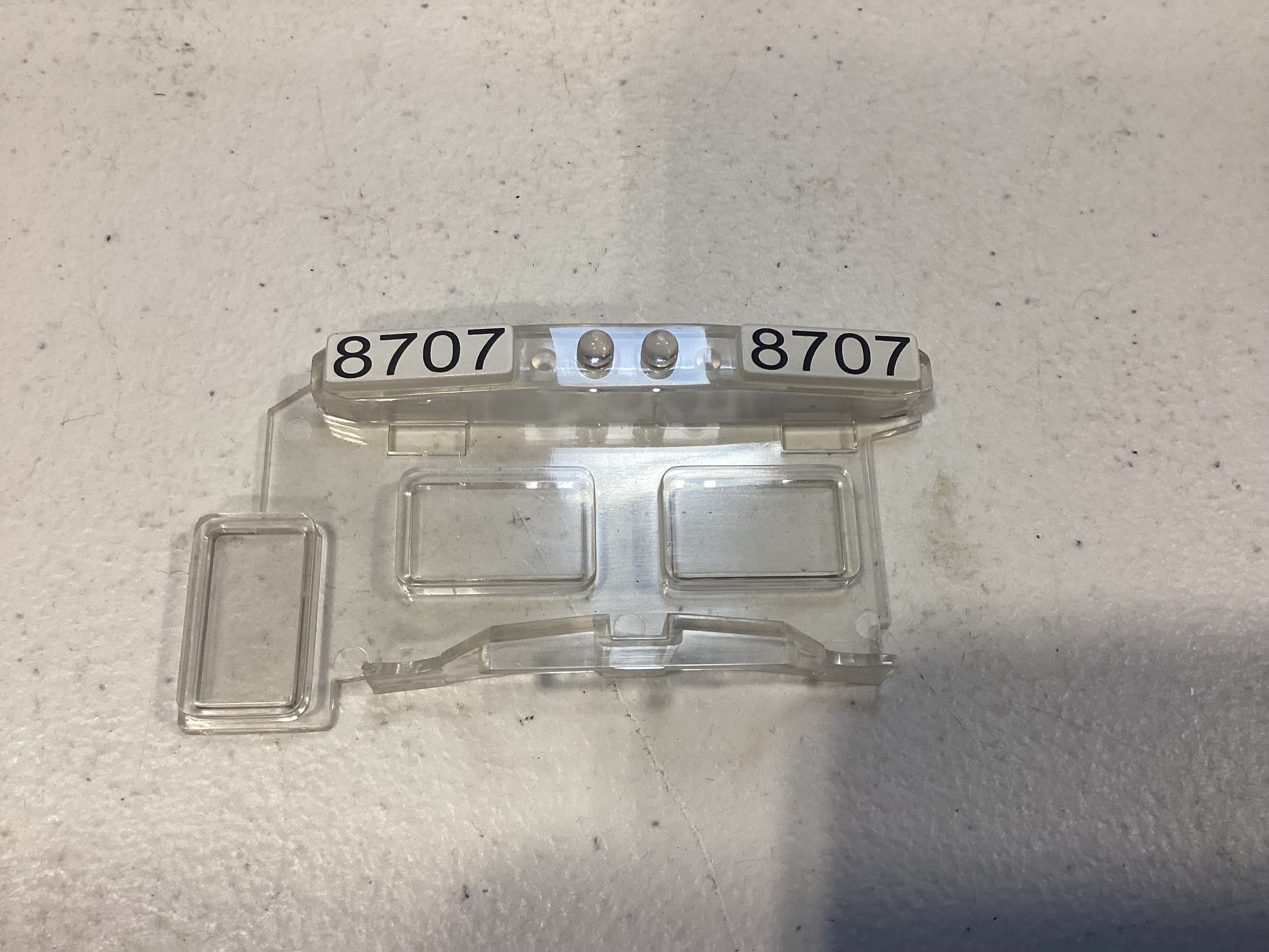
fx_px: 1136
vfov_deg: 45.4
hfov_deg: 58.4
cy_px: 476
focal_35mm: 31
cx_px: 634
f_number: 2.4
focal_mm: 3.3
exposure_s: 1/60
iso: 64
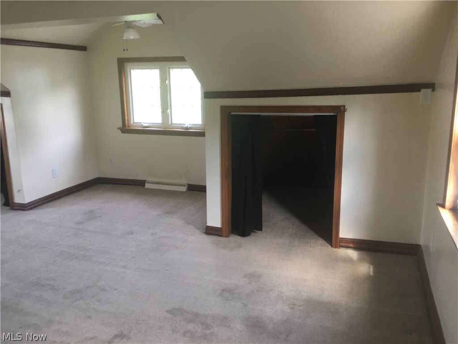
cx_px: 229
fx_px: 384
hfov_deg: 61.7
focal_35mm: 29
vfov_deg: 48.2
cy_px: 172
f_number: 2.2
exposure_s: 1/15
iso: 32
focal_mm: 4.15
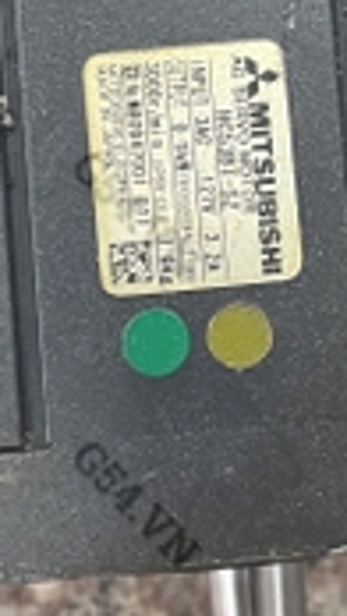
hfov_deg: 15.3
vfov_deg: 26.9
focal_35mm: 78
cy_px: 184
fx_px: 1275
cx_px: 312
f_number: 1.6
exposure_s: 1/47
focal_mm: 4.2
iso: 500
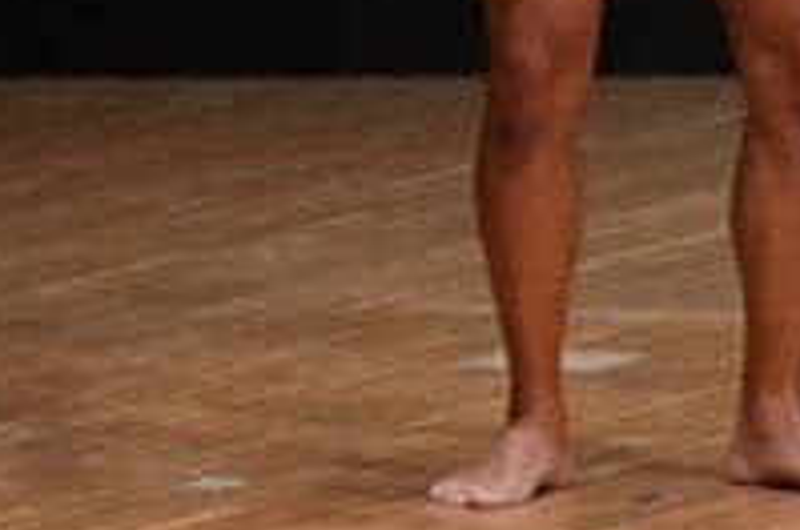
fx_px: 23340
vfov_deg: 1.3
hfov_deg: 2.0
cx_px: -10
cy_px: -341
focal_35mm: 1052
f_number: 5.6
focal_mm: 180
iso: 6400
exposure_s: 1/400
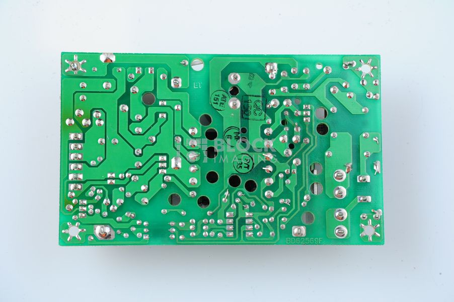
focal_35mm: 120
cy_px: 151
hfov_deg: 17.1
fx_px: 1512
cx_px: 227
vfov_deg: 11.4
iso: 400
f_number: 13
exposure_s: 1/160
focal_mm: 120
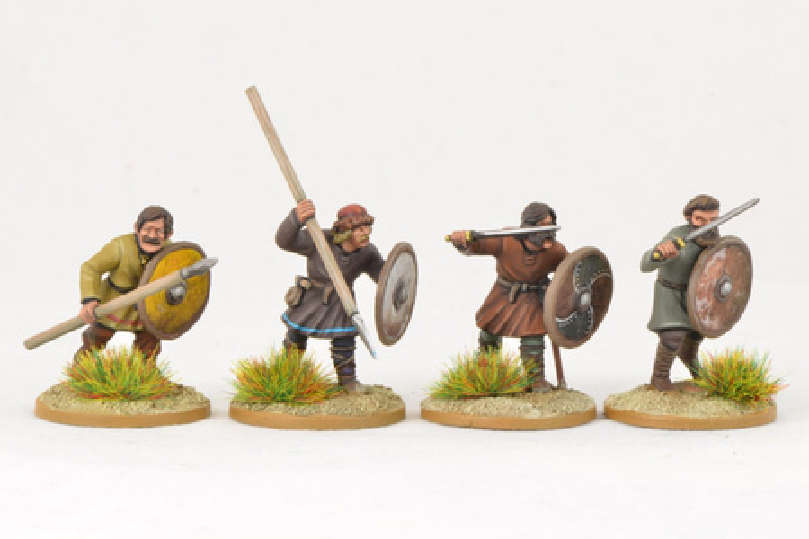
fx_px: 2359
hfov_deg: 19.5
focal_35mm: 105
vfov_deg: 13.0
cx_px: 404
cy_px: 270
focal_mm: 105
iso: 100
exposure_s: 4
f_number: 32
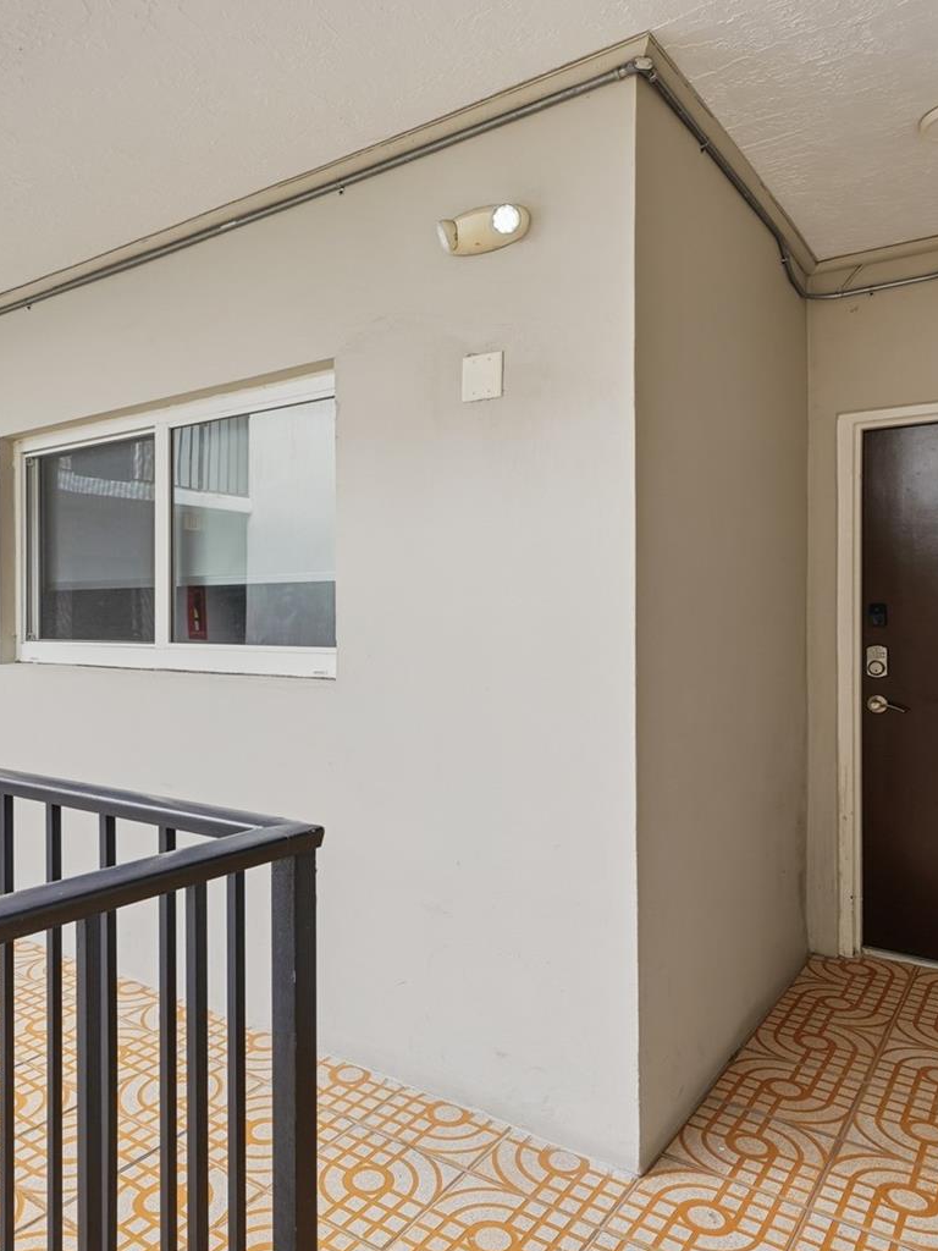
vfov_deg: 71.6
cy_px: 620
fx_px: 867
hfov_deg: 56.5
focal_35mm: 24
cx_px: 385
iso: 400
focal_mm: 16
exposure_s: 1/800
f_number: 8
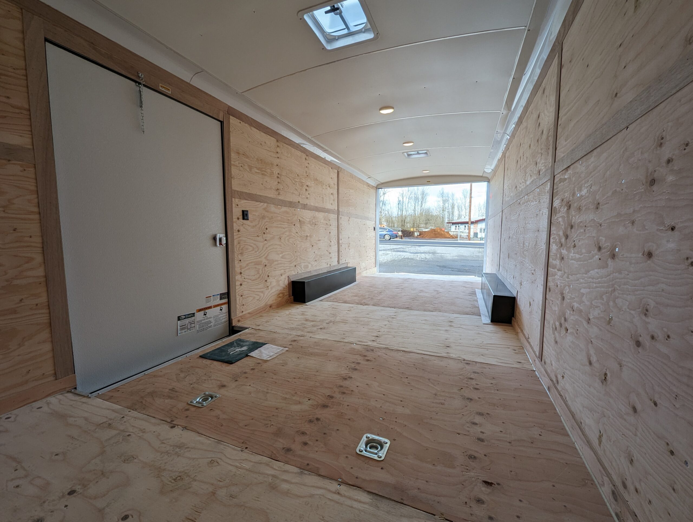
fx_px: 261
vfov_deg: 90.1
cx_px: 346
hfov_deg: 106.1
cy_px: 261
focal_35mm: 13
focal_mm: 1.95
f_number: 2.2
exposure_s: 1/353
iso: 45
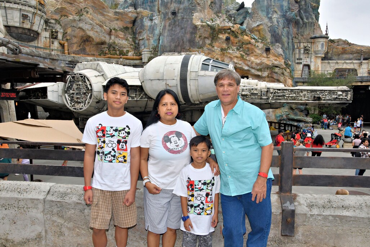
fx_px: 278
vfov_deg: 47.9
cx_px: 185
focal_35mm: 27
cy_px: 124
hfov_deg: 67.4
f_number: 13
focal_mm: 18
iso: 400
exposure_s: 1/250
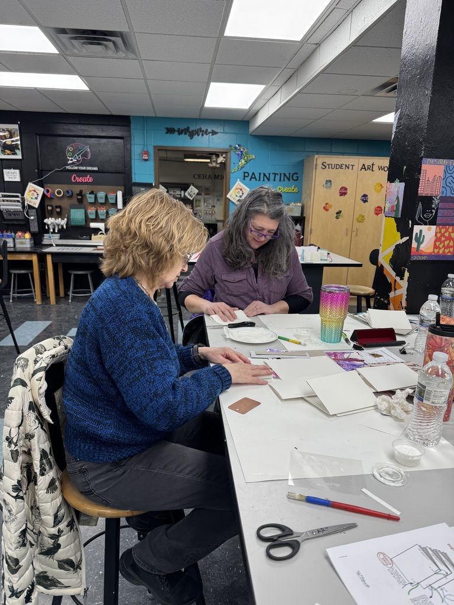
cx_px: 227
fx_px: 420
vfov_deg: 71.6
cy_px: 302
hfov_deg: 56.8
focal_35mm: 24
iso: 100
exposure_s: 1/120
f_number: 1.78
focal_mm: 6.76
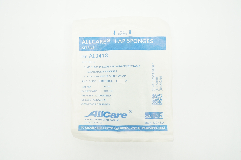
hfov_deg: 67.4
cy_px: 80
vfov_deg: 47.8
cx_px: 120
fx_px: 181
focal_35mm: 27
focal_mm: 18
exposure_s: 1/15
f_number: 10
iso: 400
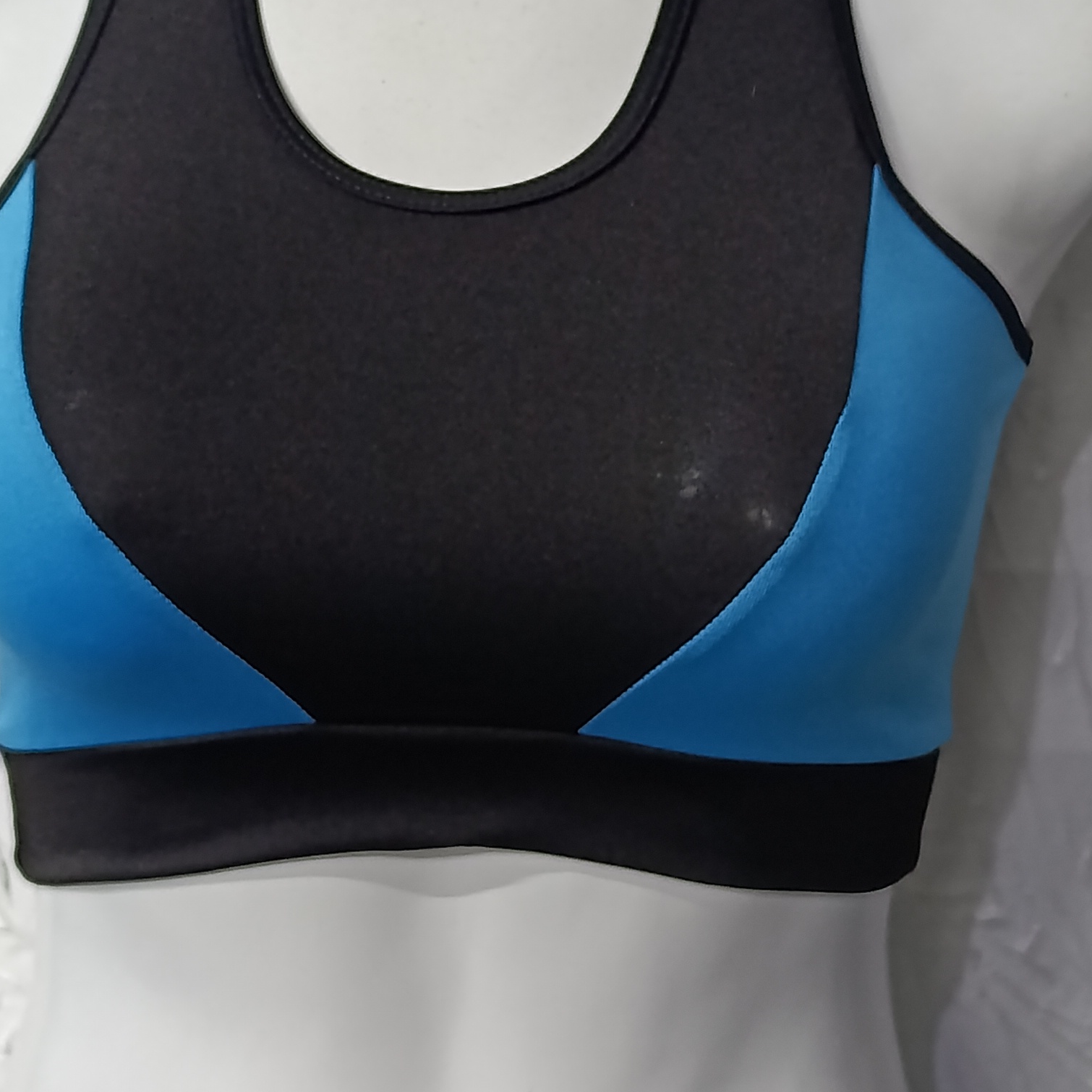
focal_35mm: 55
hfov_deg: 31.1
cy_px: 472
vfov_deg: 31.0
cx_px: 562
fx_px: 1963
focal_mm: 6.14
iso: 1000
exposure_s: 1/40
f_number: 1.6
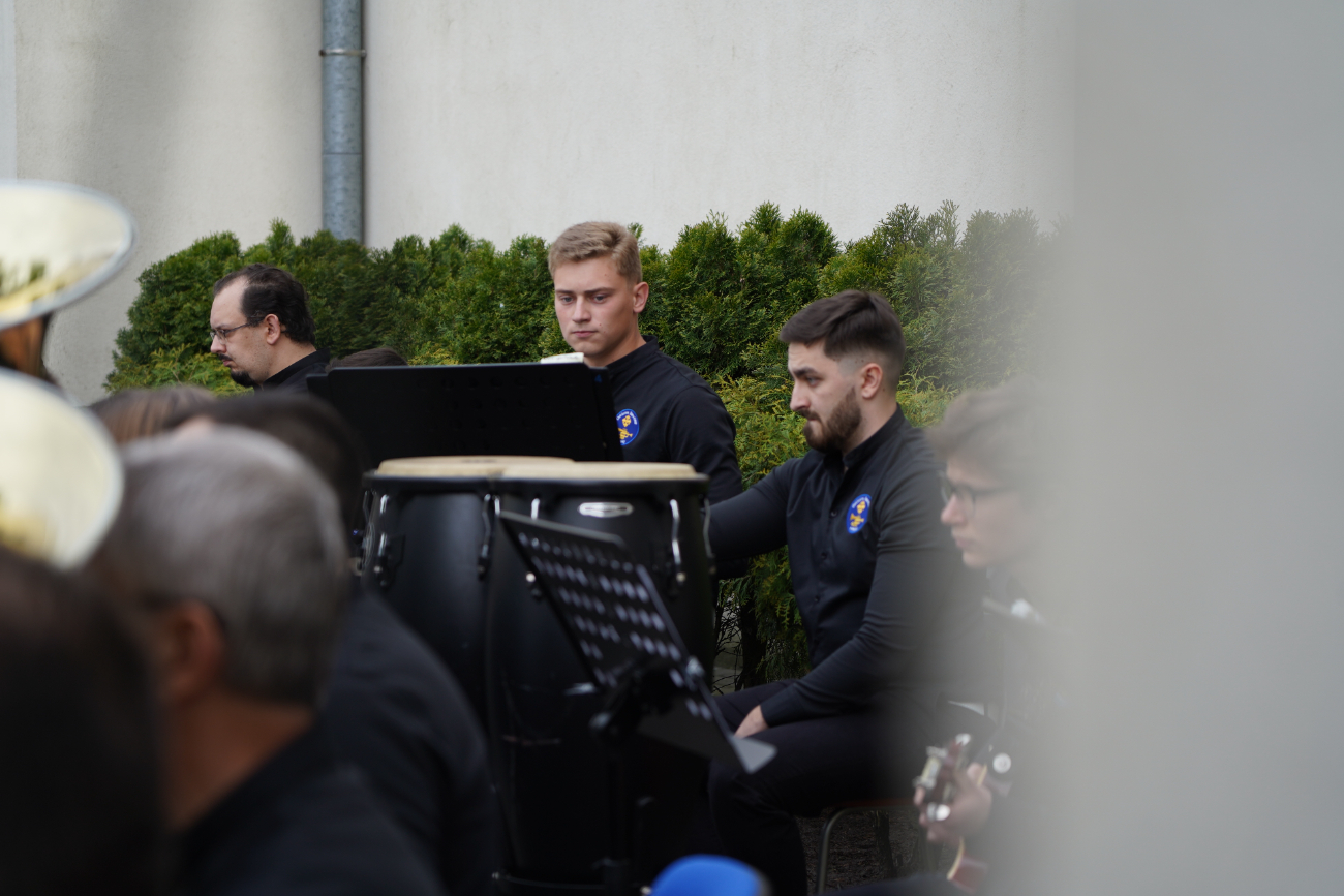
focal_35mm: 105
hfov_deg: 19.5
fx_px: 3920
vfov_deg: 13.0
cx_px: 672
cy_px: 448
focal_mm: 105
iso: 160
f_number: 4
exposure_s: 1/160
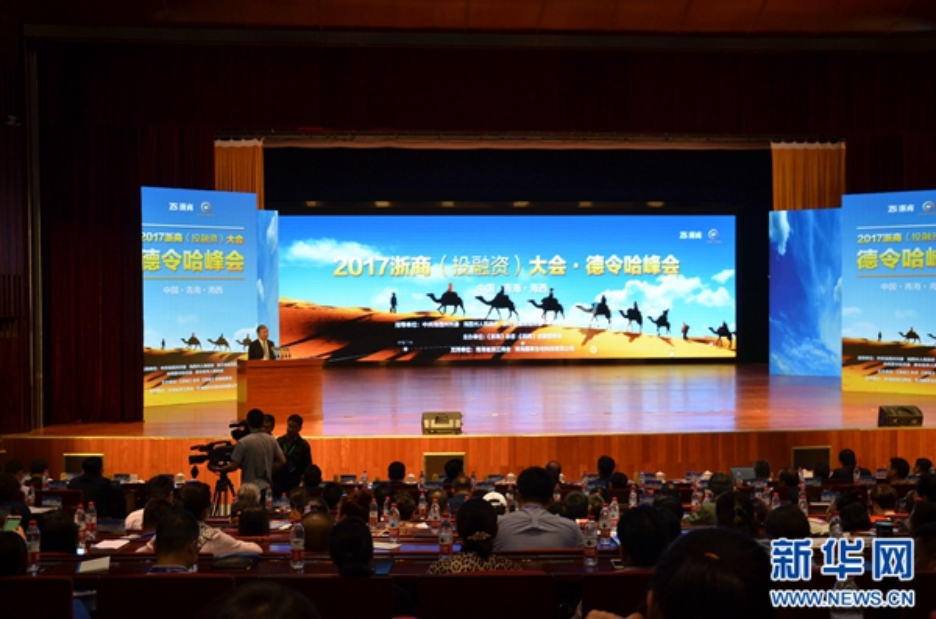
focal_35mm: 42
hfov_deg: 46.5
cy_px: 310
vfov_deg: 31.7
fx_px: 1089
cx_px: 468
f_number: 4
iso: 450
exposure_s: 1/60
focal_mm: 28
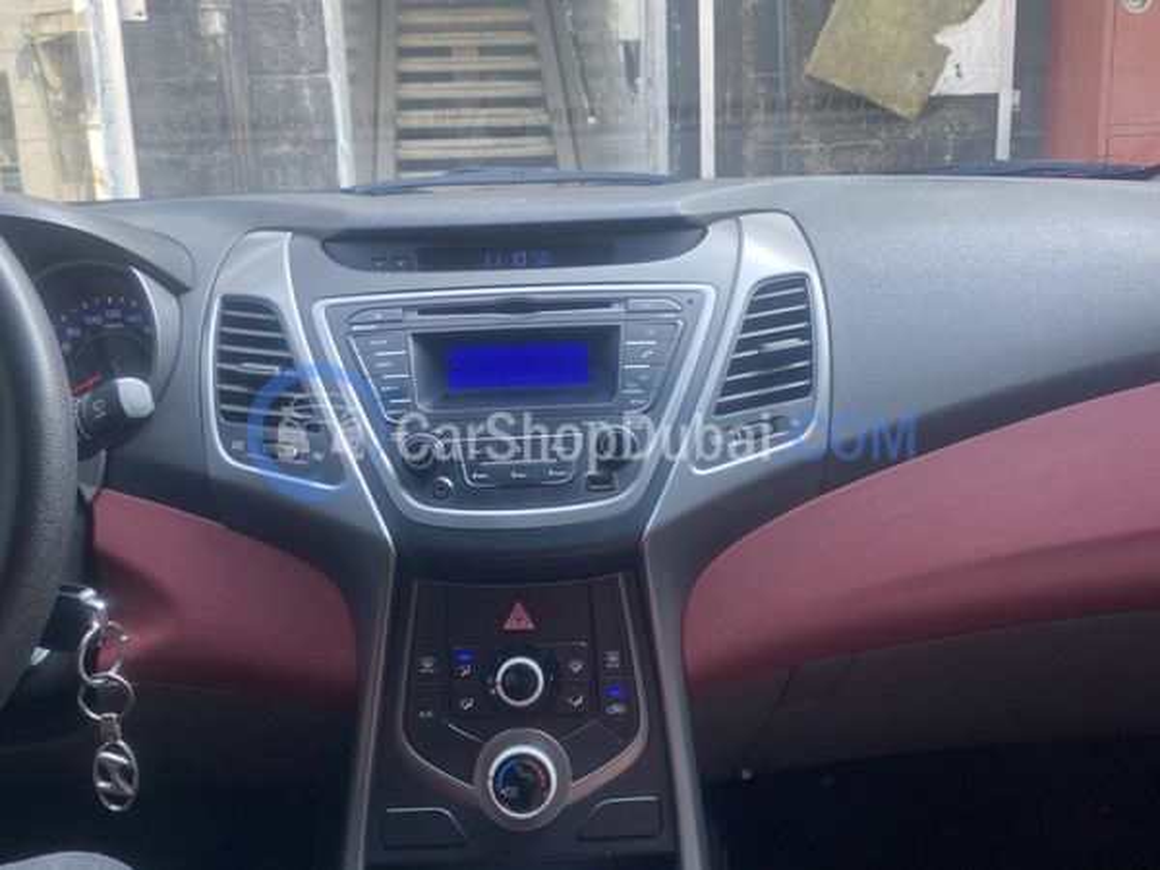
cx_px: 580
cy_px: 435
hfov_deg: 67.3
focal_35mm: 26
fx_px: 871
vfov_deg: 53.1
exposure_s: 1/122
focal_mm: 4.25
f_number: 1.8
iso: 50
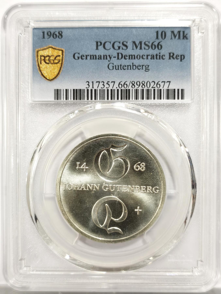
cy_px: 147
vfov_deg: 35.5
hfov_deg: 27.1
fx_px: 459
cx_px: 110
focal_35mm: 54
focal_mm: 5.56
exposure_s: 1/100
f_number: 16
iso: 160
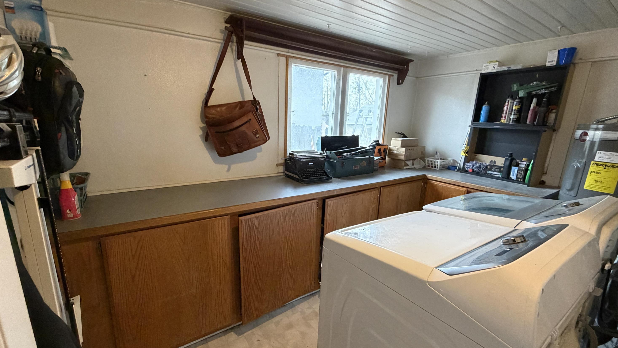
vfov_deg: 67.1
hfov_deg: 99.3
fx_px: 262
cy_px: 178
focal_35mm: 16
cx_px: 300
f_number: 2.2
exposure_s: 1/60
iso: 500
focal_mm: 2.22
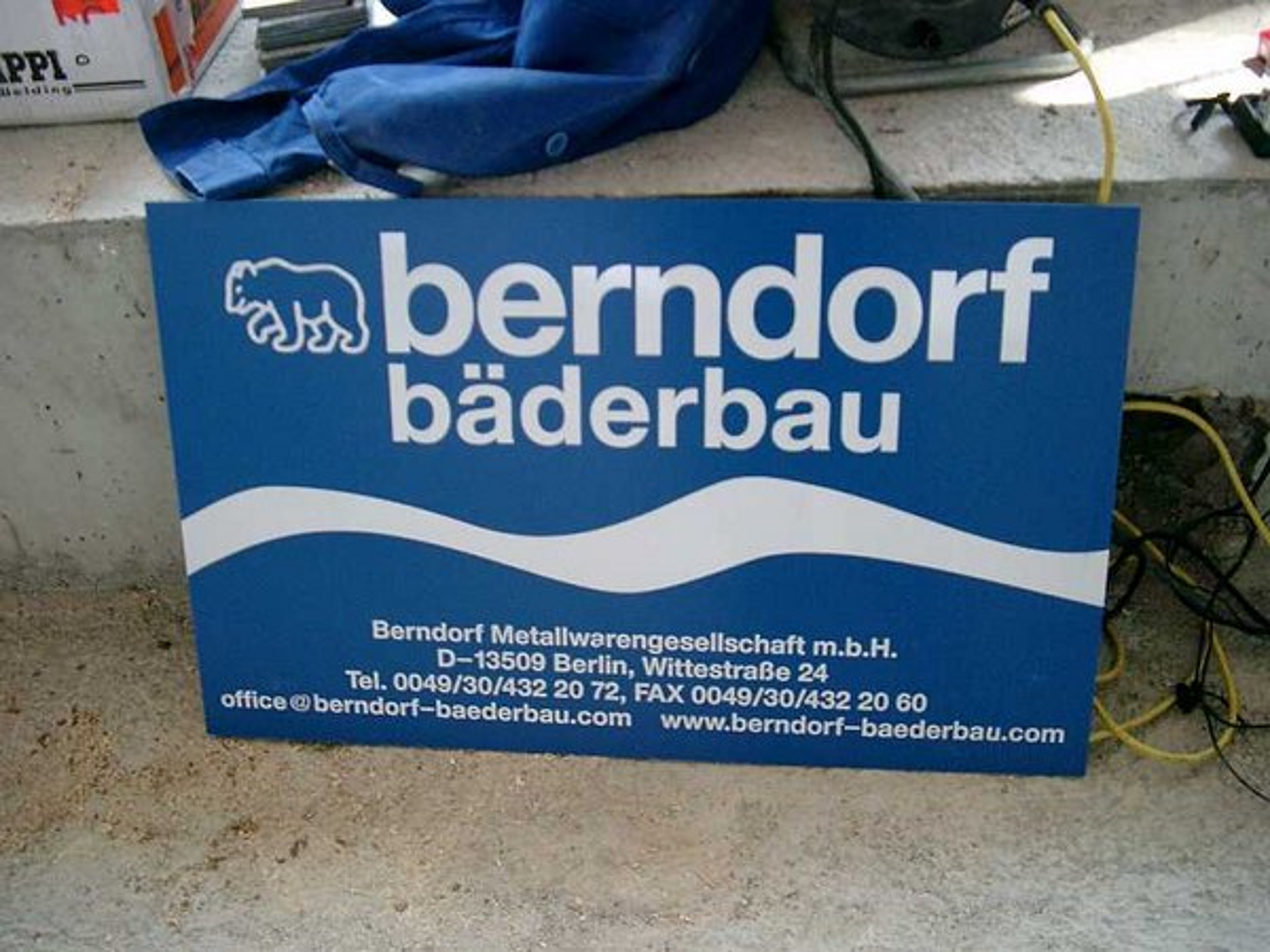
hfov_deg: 50.1
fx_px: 1357
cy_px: 476
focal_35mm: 37
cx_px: 635
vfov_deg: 38.7
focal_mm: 7.6
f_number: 2.6
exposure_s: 1/80
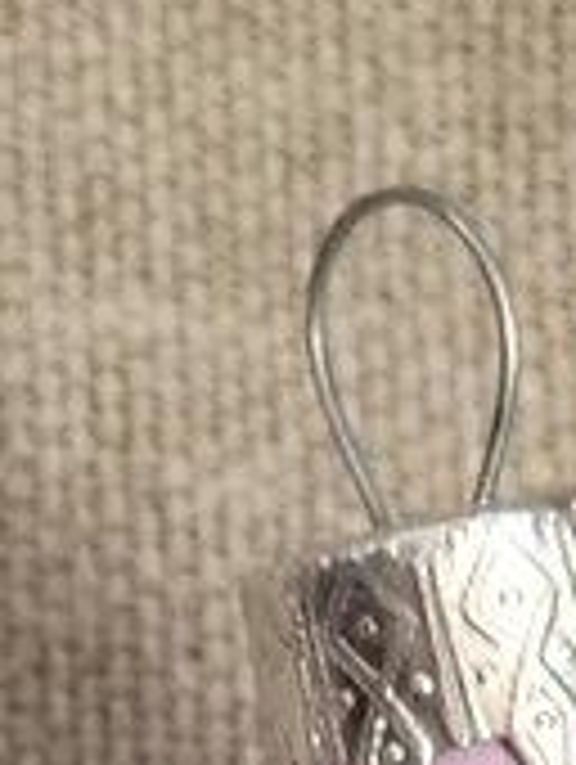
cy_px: 1372
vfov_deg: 5.0
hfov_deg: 3.8
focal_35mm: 393
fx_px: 8697
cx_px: 684
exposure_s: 1/50
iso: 100
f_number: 2.4
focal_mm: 7.12
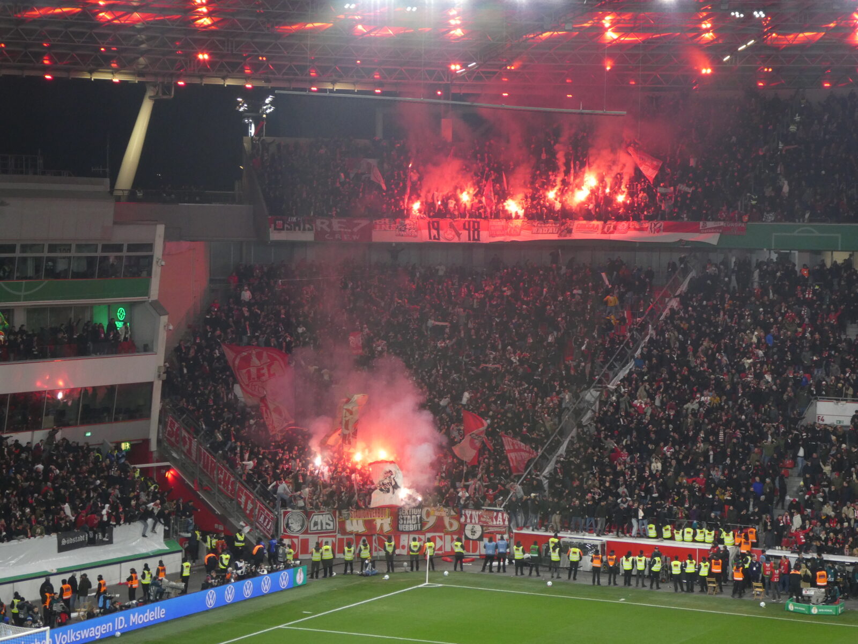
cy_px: 322
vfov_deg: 16.4
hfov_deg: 21.8
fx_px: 2231
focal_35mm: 90
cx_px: 429
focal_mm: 16.1
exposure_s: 1/80
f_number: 4.9
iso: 250
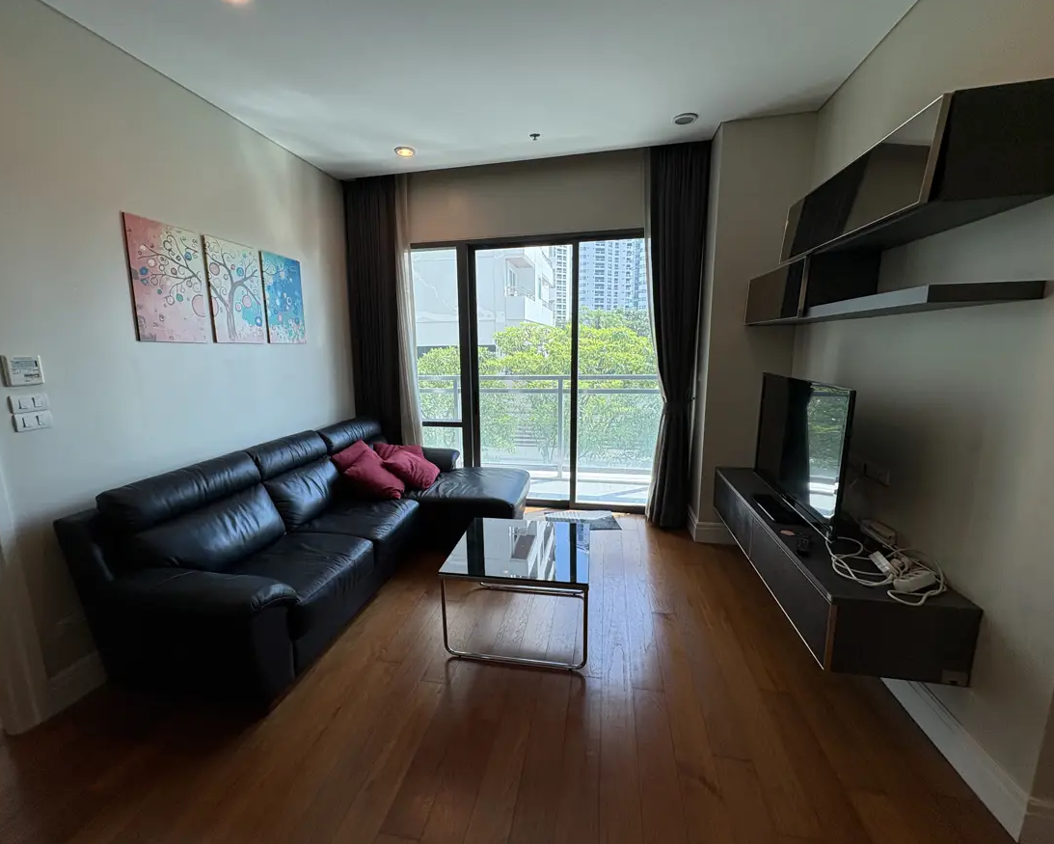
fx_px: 468
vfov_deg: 84.1
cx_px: 504
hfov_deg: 96.7
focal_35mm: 15
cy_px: 430
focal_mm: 2.22
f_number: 2.2
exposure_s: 1/156
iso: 40
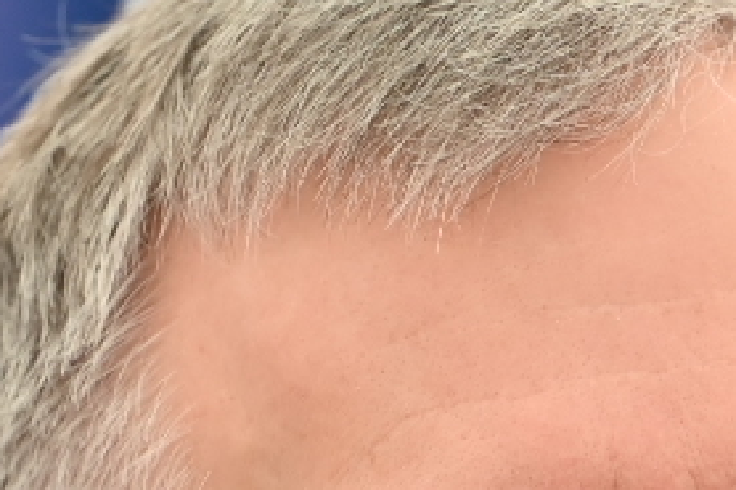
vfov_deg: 1.3
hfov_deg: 2.0
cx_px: 612
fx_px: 21453
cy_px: 967
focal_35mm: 1050
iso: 400
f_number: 2.8
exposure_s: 1/250
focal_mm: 180
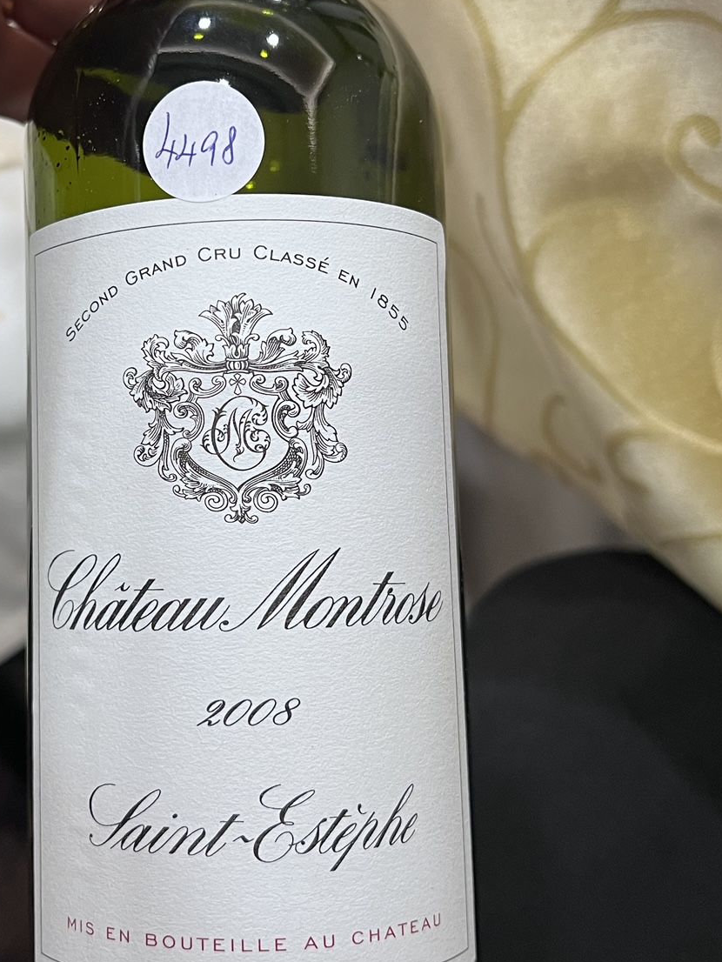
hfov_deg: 30.5
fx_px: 1307
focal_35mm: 47
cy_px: 404
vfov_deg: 40.3
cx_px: 209
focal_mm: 5.7
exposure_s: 1/50
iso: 125
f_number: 1.5
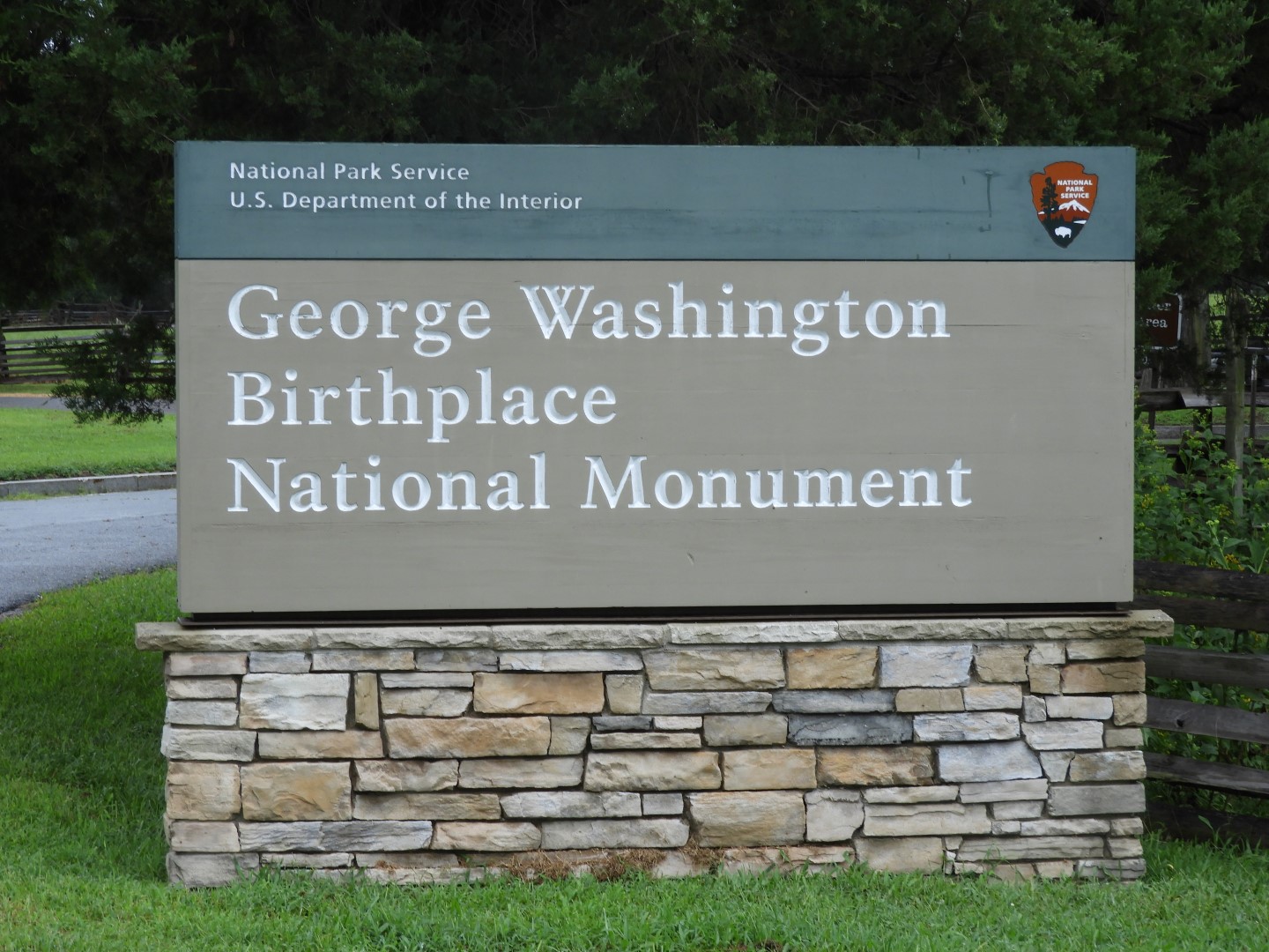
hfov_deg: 17.1
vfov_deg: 12.9
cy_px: 476
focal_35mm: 115
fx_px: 4216
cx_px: 634
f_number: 5
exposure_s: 1/60
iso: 100
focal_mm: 20.6
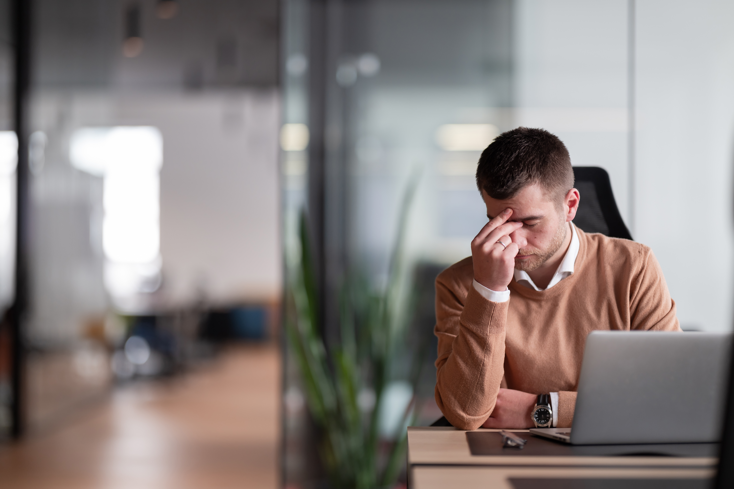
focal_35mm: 85
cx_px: 367
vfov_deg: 16.1
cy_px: 244
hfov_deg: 23.9
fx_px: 1733
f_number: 1.3
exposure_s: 1/320
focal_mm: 85
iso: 320
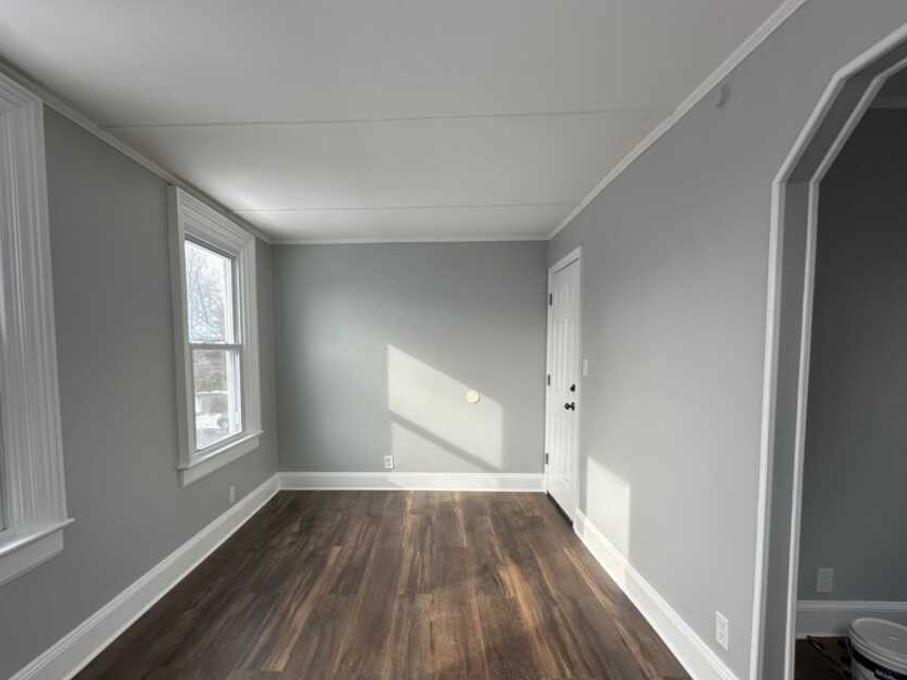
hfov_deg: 90.8
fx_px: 445
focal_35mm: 17
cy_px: 378
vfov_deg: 74.5
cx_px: 416
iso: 40
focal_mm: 2.22
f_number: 2.2
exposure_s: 1/138
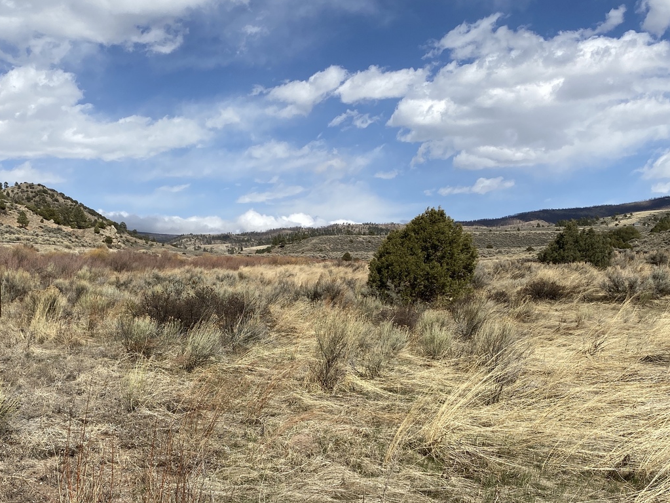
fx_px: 755
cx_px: 263
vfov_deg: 36.3
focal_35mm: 39
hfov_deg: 47.5
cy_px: 348
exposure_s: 1/4808
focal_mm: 4.25
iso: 32
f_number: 1.8
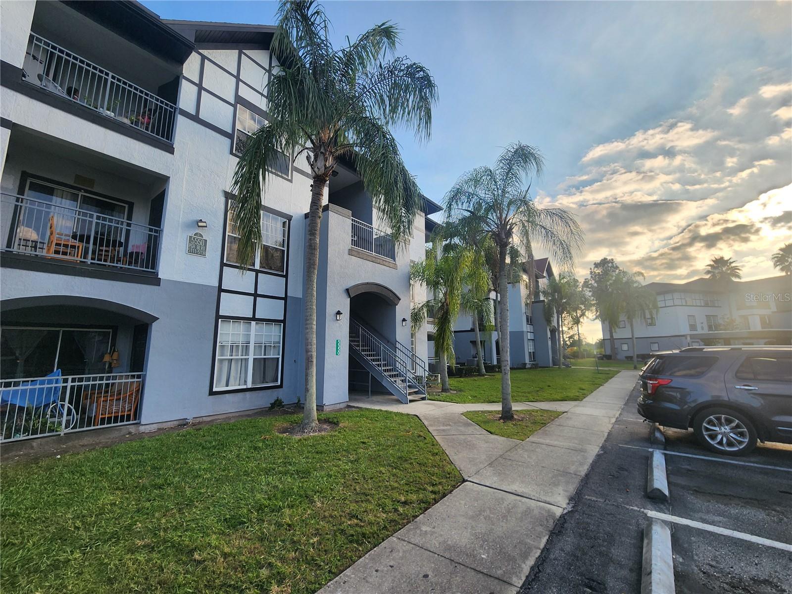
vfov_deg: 89.9
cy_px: 297
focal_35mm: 13
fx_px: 297
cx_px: 396
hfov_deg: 106.2
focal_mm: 2.2
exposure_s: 1/885
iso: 50
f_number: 2.2
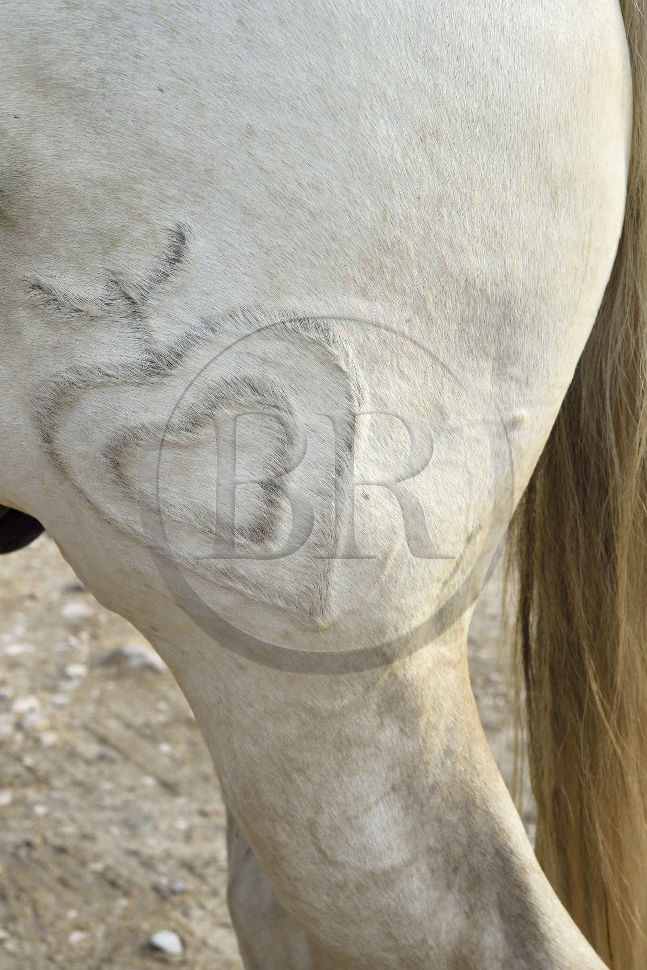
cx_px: 324
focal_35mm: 70
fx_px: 1887
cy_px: 485
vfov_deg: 28.8
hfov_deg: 19.5
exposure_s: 1/200
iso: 200
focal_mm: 70
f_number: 10
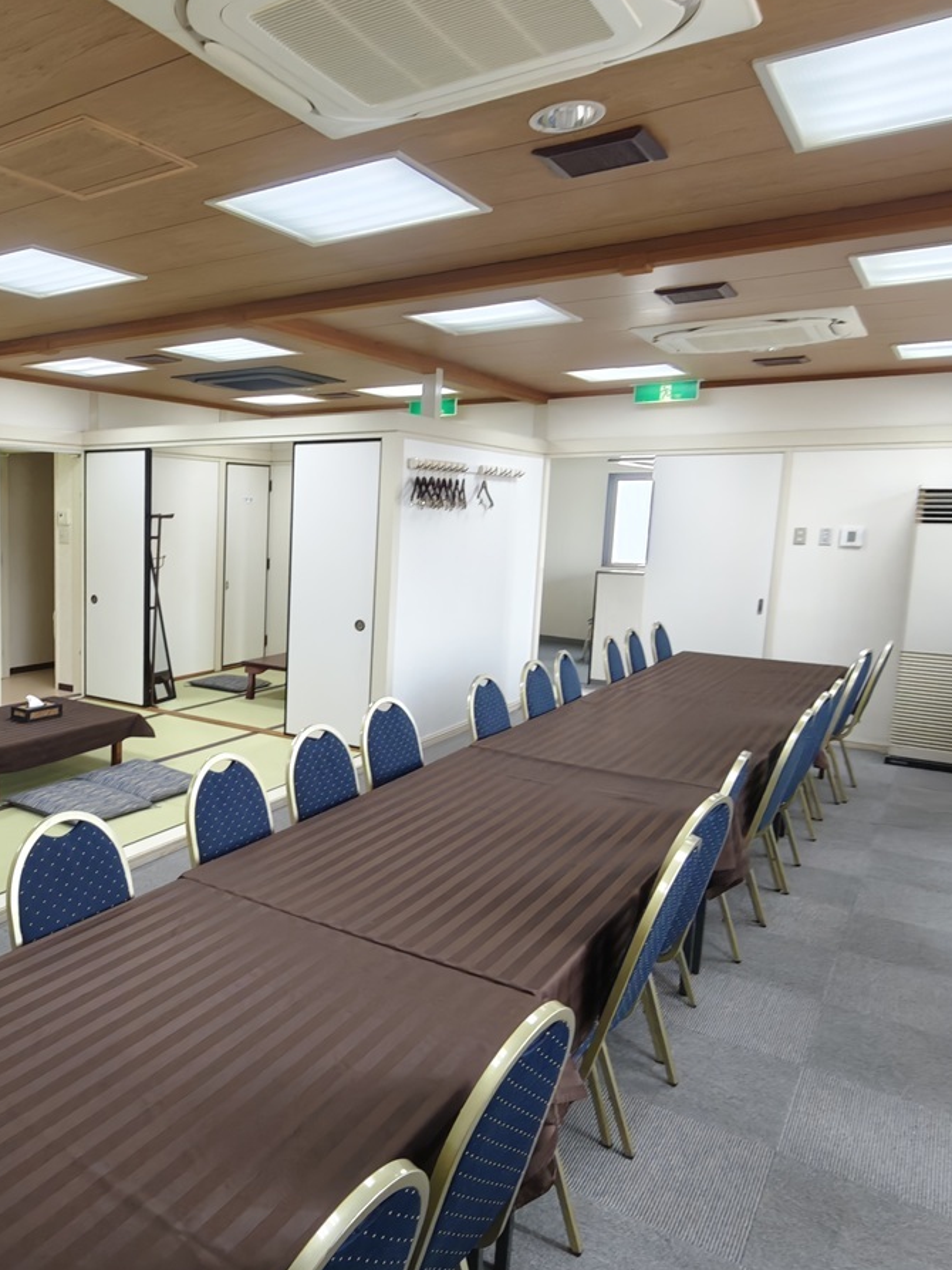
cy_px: 642
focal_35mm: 22
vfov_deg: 76.4
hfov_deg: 55.0
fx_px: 807
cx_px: 139
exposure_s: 1/40
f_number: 2.2
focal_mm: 2.13
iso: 640
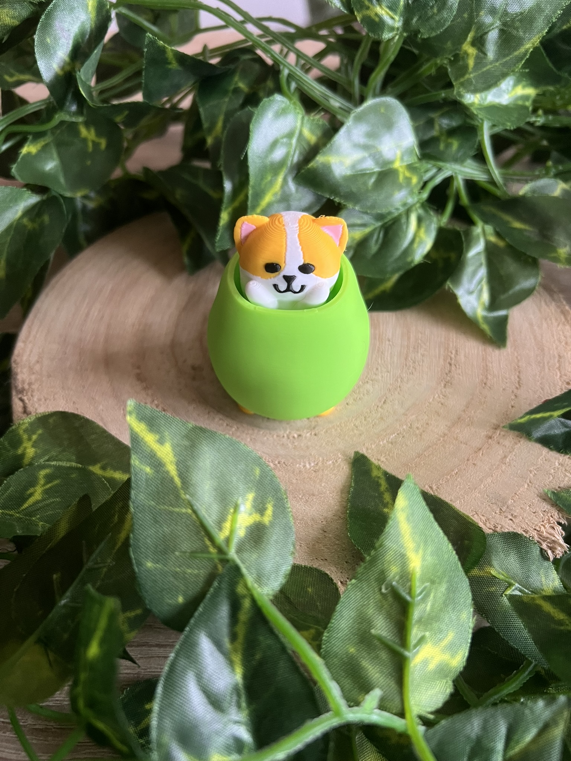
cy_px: 380
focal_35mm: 26
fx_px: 572
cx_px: 286
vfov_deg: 67.3
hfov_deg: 53.1
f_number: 1.5
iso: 160
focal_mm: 5.7
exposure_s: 1/60
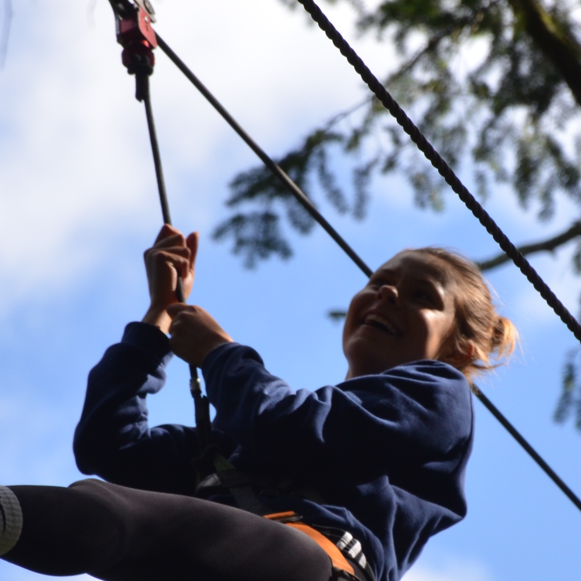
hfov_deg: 3.4
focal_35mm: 515
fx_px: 9779
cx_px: 349
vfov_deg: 3.4
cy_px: 398
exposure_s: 1/1000
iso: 500
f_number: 5.6
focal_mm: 140
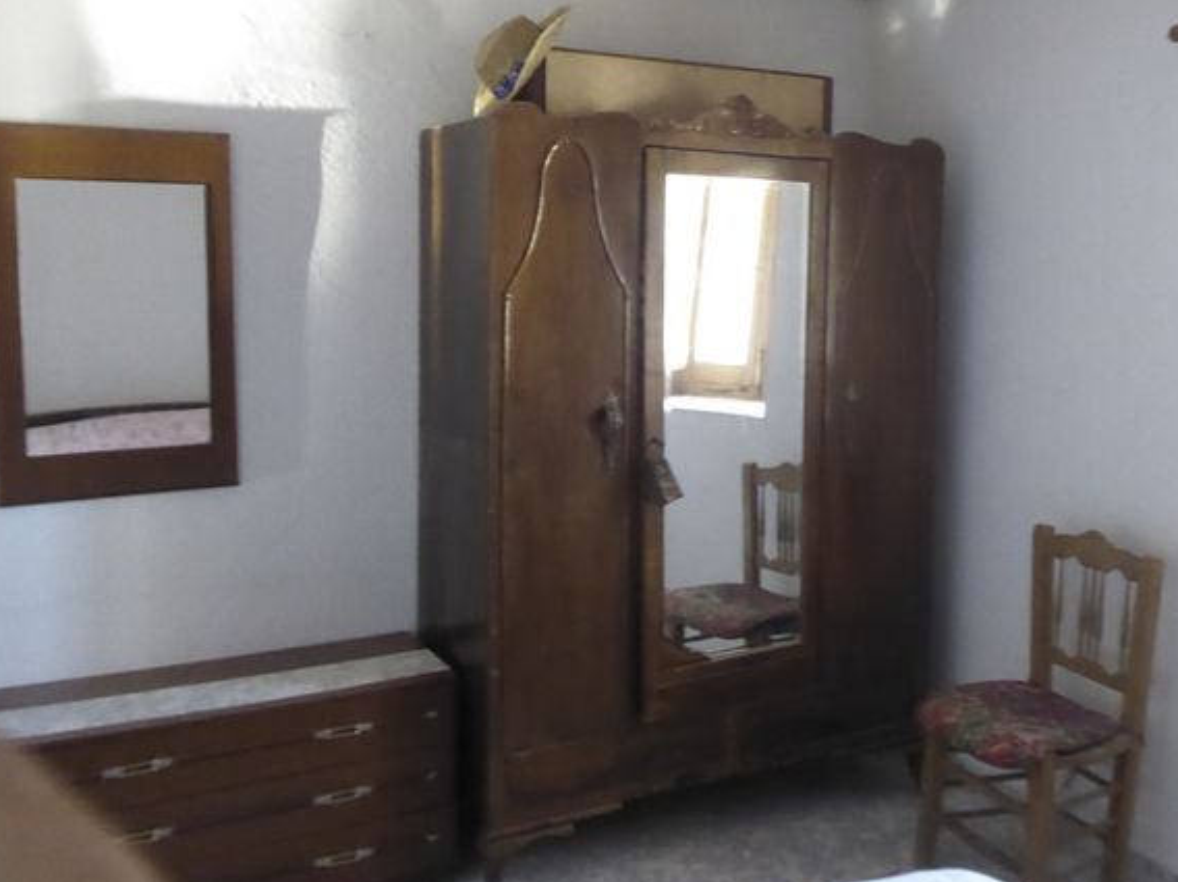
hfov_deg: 51.2
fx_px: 1224
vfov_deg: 39.5
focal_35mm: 36
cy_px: 363
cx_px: 671
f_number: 3.5
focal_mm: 5
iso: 1600
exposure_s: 1/30
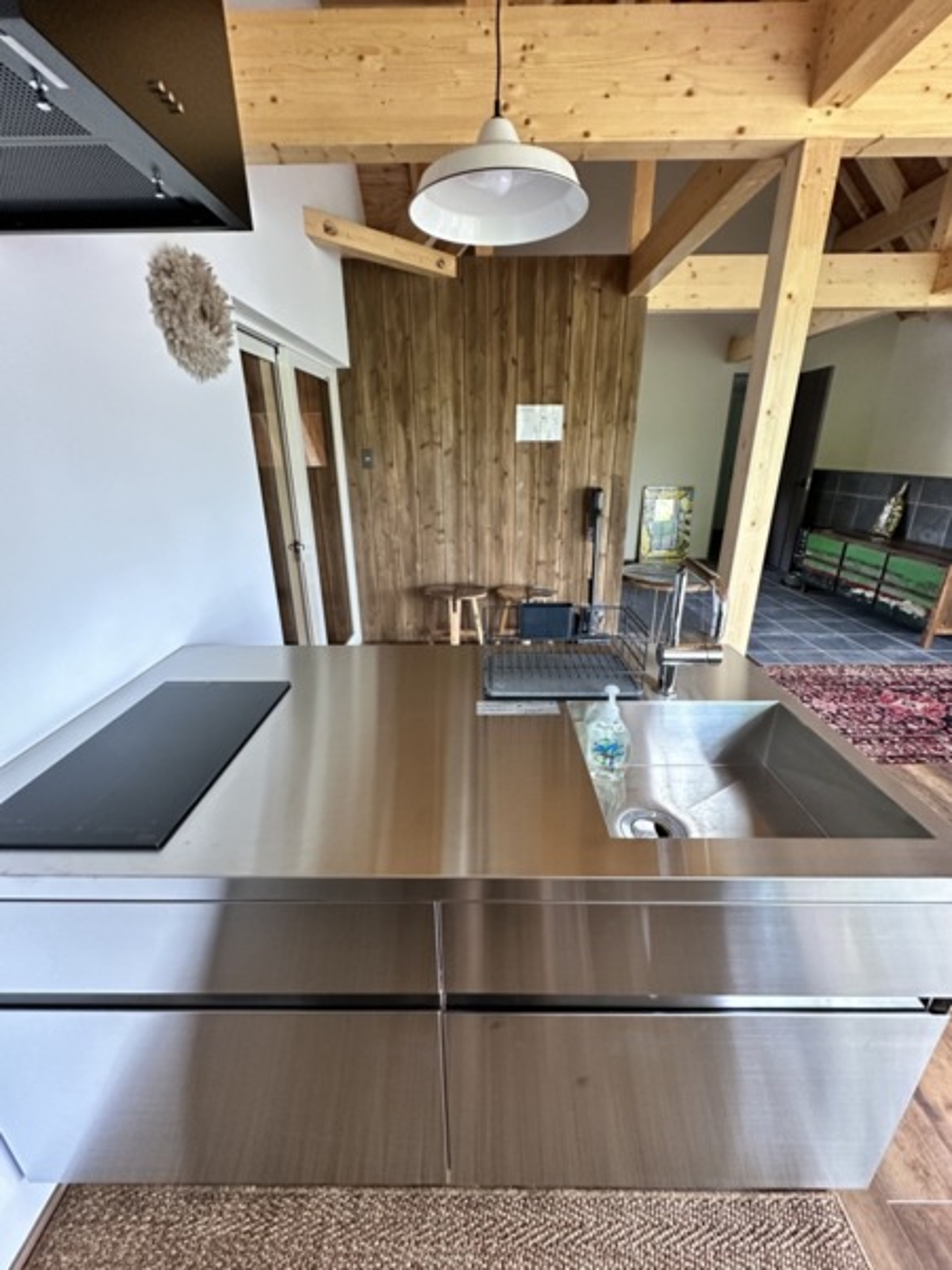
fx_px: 513
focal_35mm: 14
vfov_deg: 102.1
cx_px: 476
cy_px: 635
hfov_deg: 85.7
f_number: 2.2
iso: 500
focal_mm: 2.22
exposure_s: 1/60
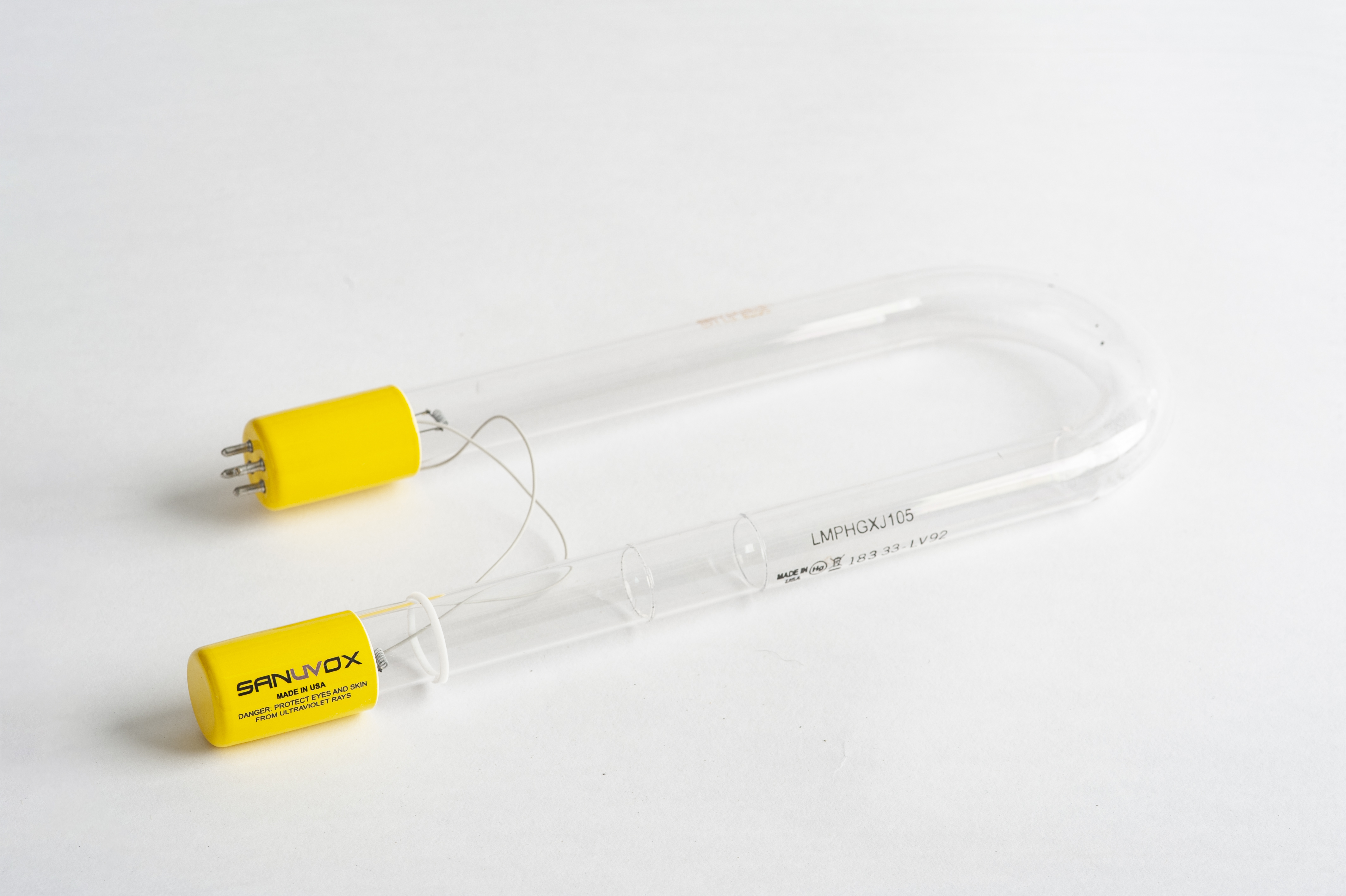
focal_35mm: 105
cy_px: 448
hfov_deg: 19.5
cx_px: 673
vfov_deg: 13.0
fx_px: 3923
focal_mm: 105
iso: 200
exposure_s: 1/200
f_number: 13
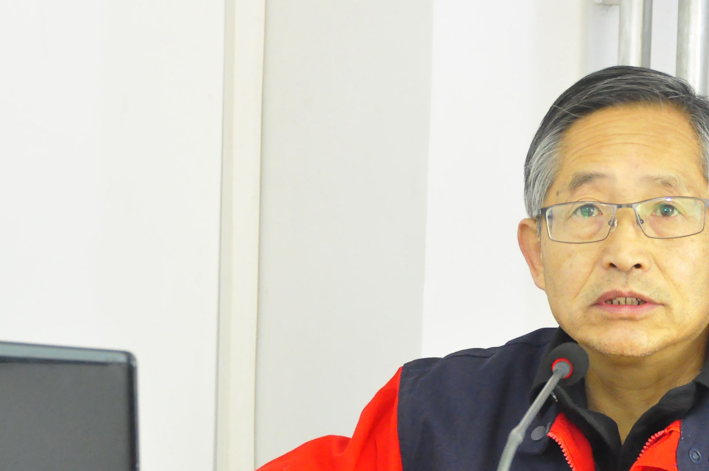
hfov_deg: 11.3
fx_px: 3580
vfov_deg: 7.5
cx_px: 460
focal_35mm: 182
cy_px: 429
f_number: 5.6
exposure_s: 1/13
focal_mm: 62
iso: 2000
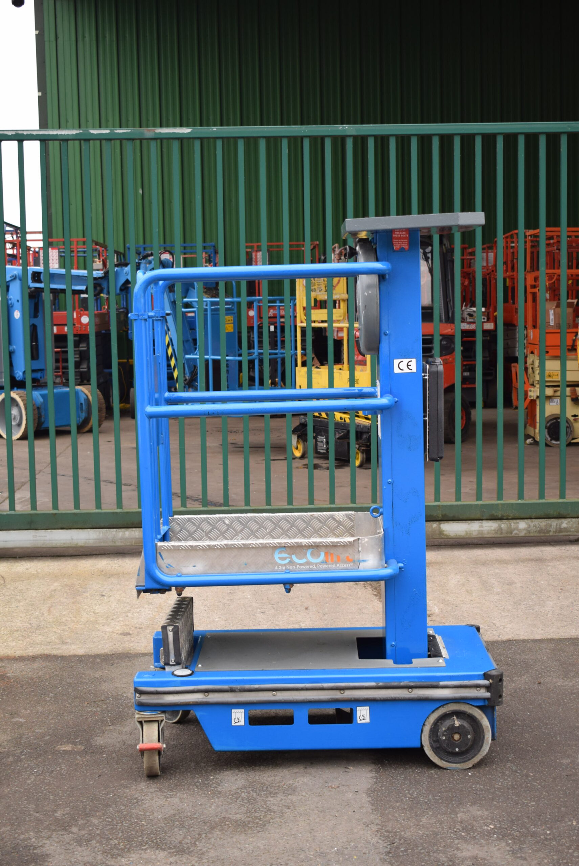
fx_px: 1373
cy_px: 433
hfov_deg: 23.8
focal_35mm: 57
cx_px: 290
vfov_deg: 35.0
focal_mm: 38
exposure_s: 1/100
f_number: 4.8
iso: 400
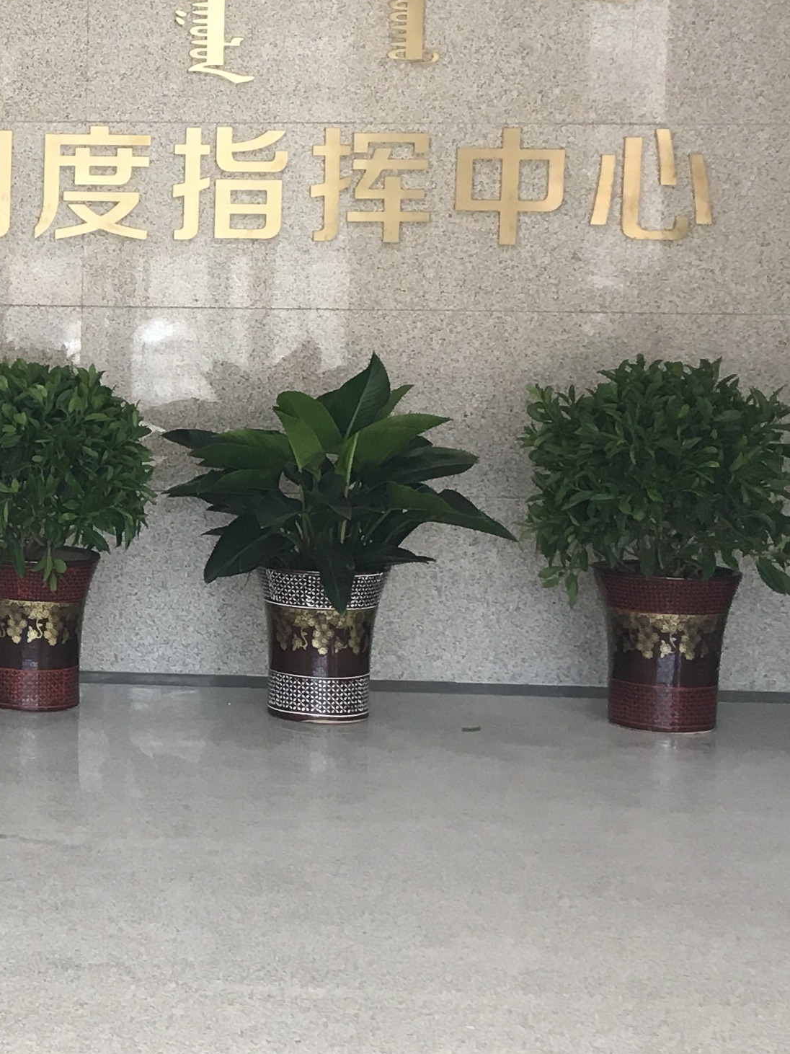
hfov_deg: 17.0
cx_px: -317
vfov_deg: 24.3
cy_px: 353
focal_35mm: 80
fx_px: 2435
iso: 25
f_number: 2.2
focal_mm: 4.15
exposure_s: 1/33
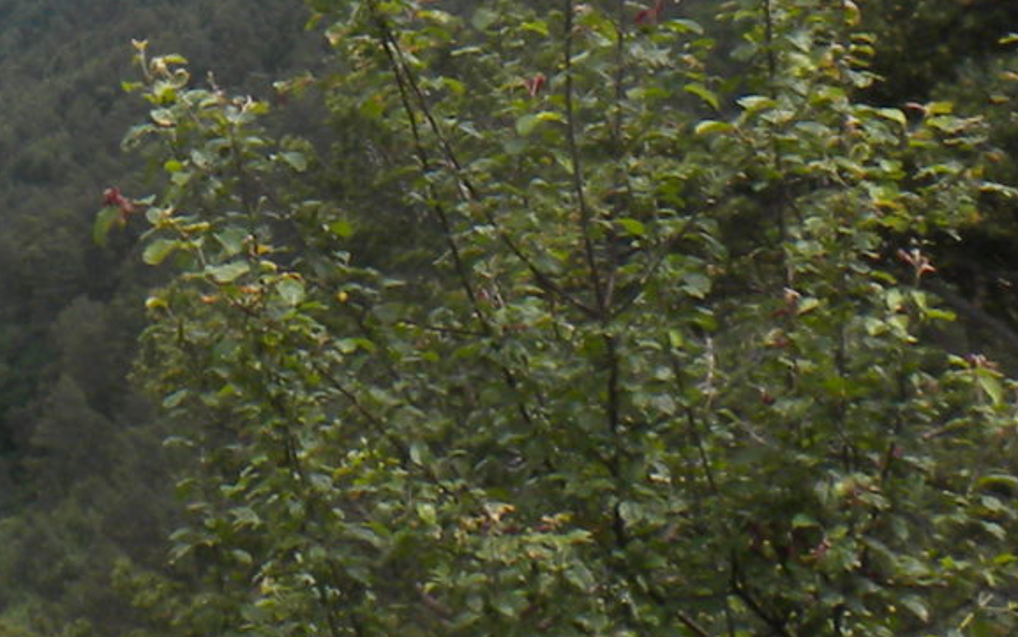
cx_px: -346
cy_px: -455
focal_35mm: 174
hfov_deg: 11.7
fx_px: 4829
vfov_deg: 7.4
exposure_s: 1/76
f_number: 10
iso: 64
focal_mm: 6.6
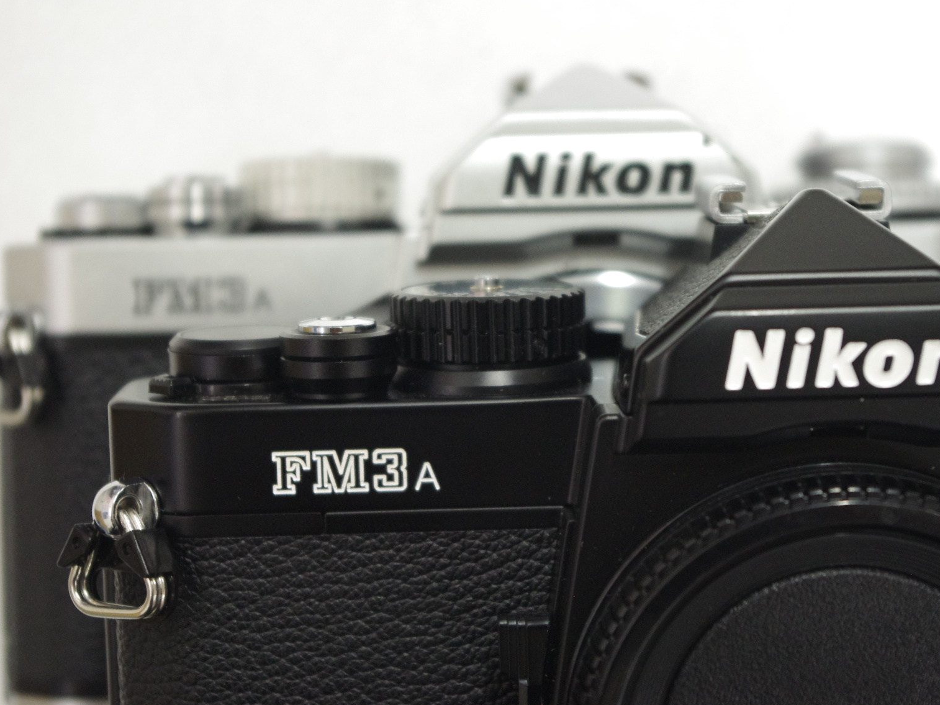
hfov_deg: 21.8
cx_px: 511
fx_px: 2444
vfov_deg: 16.4
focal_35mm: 90
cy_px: 355
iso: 1600
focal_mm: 55
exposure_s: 1/50
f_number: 6.3
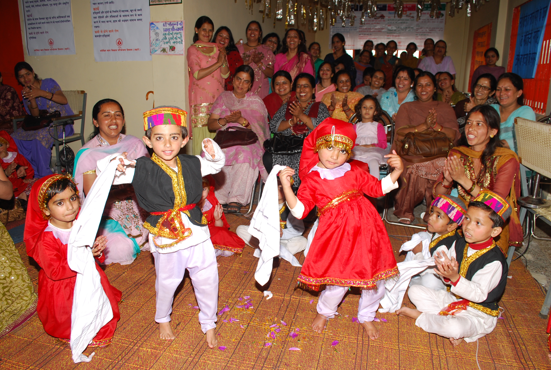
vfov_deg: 48.1
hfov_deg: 67.3
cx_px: 276
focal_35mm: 27
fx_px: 414
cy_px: 185
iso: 200
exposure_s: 1/125
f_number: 5.6
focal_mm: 18
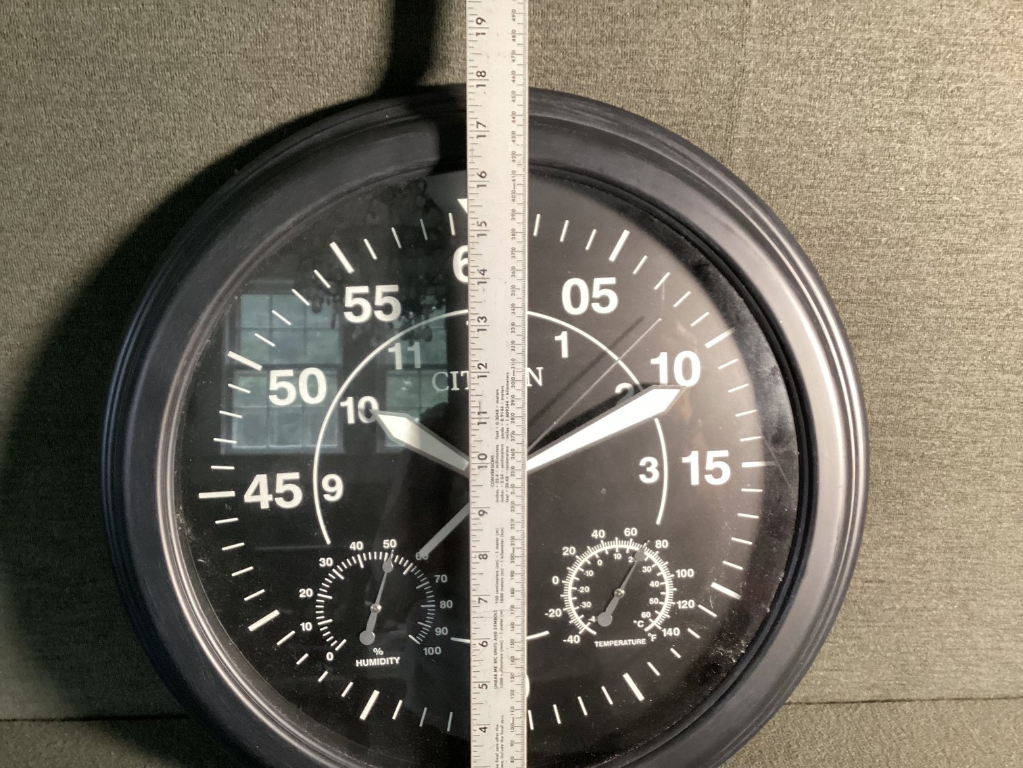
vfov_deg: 45.4
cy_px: 384
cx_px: 512
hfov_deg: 58.3
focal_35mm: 31
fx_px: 916
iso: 250
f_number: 2.4
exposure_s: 1/50
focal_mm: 3.3
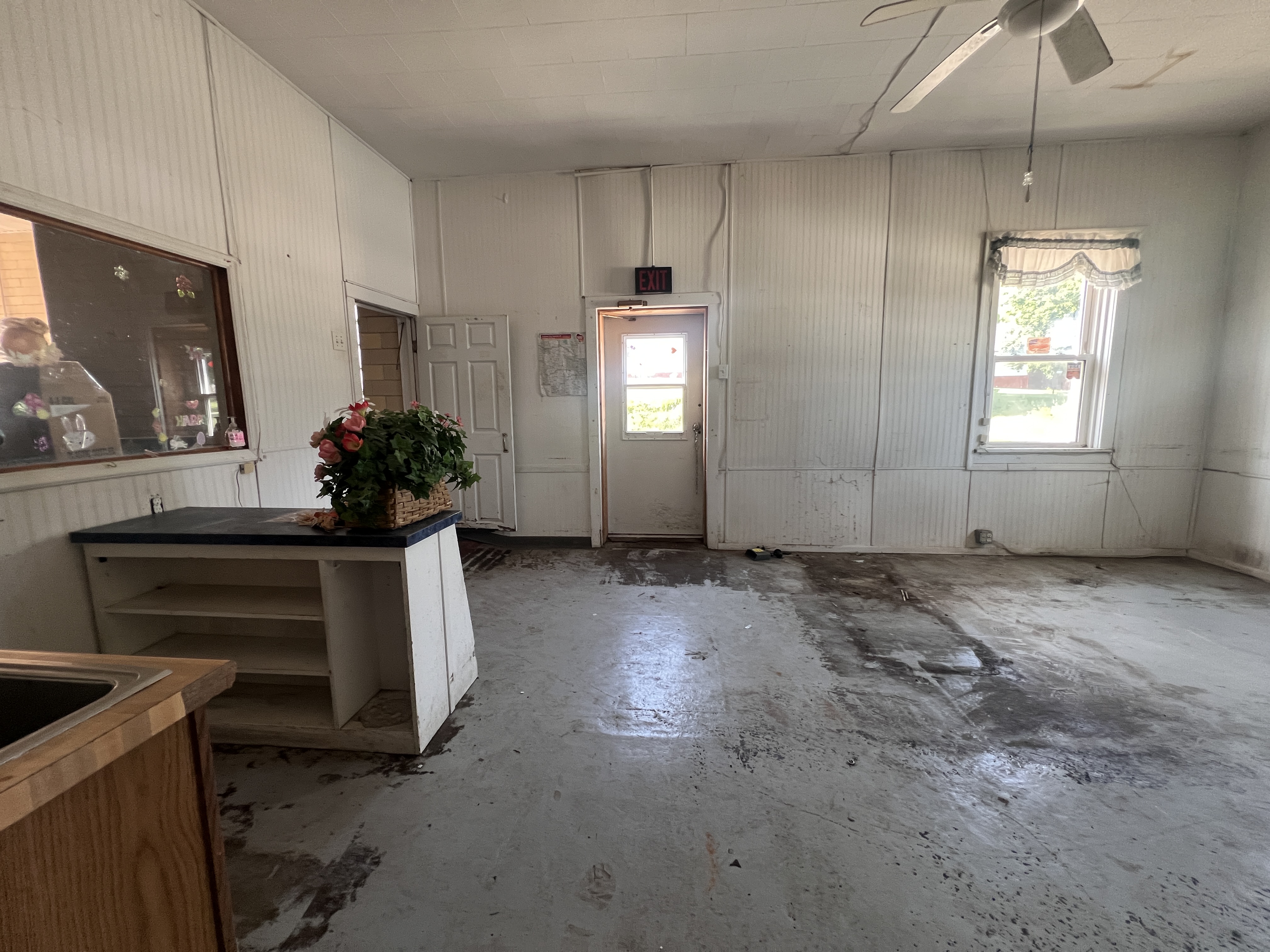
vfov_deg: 89.9
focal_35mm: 13
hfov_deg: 106.2
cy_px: 476
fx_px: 477
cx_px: 635
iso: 250
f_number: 1.8
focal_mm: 1.57
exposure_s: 1/99
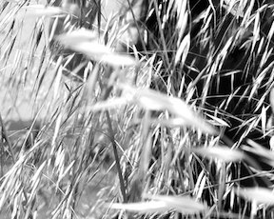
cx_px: 99
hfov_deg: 11.6
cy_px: 87
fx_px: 1345
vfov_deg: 9.3
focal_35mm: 166
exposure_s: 1/500
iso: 400
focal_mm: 34
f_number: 8
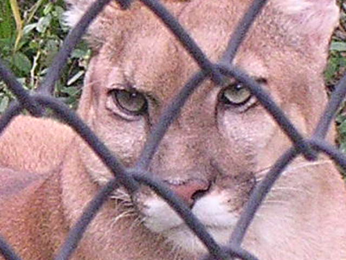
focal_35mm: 115
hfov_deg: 17.1
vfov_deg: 12.9
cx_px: 173
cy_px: 130
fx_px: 1149
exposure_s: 1/64
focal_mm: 17.4
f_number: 4.9
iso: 400
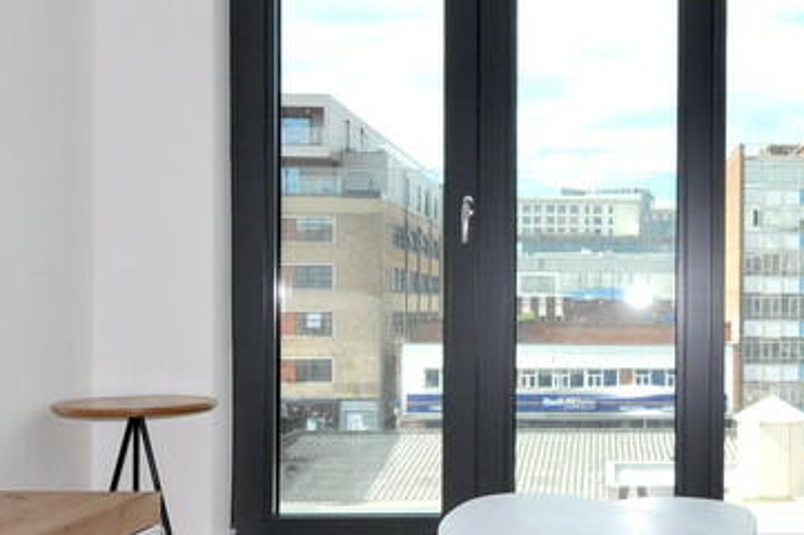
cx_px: 688
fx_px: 1138
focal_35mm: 51
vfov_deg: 26.4
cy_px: 312
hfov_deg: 37.0
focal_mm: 12
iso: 200
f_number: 10
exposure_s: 1/200
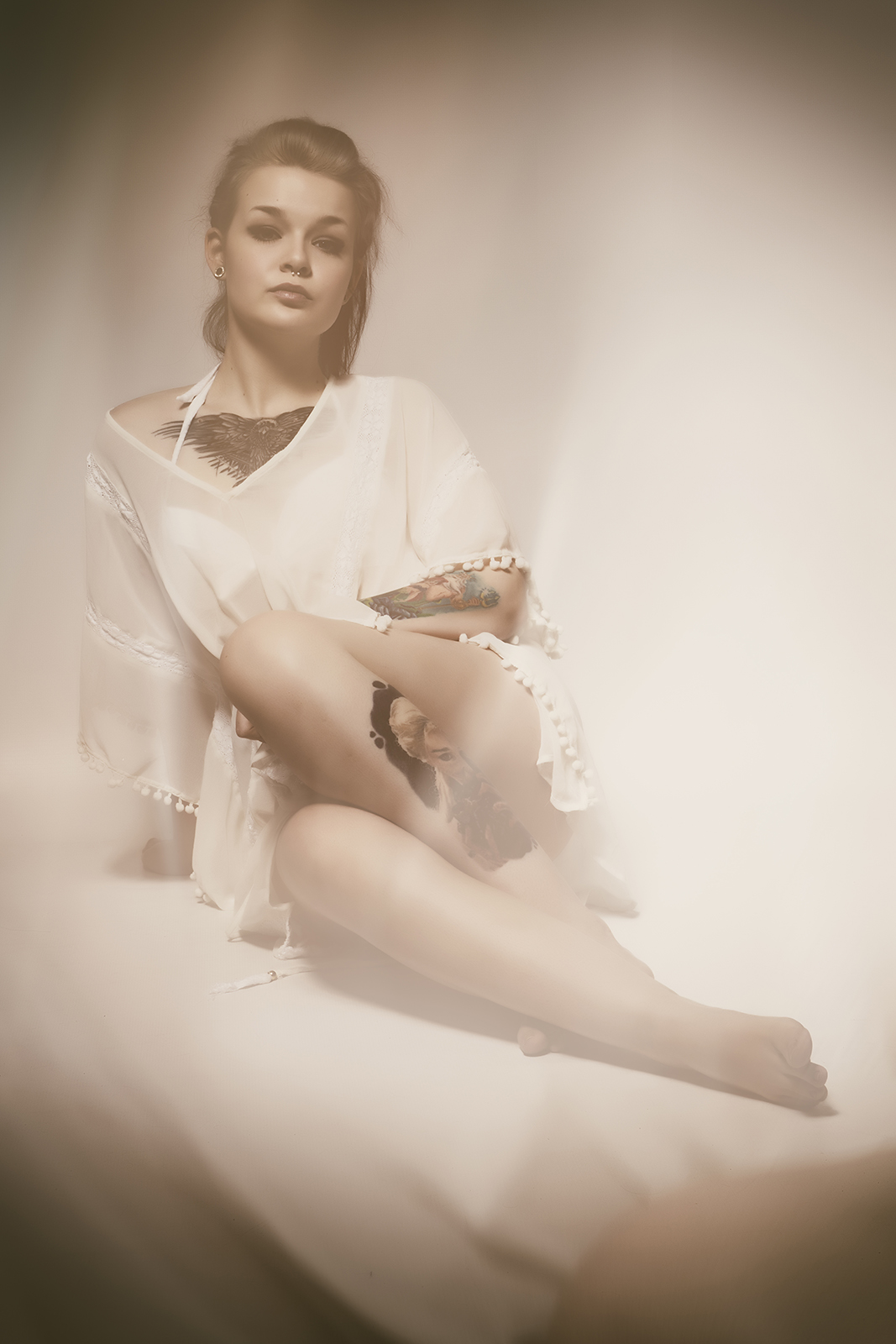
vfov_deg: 28.1
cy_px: 672
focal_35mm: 72
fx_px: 2687
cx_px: 448
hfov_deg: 18.9
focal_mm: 48
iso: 200
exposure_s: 1/60
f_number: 18
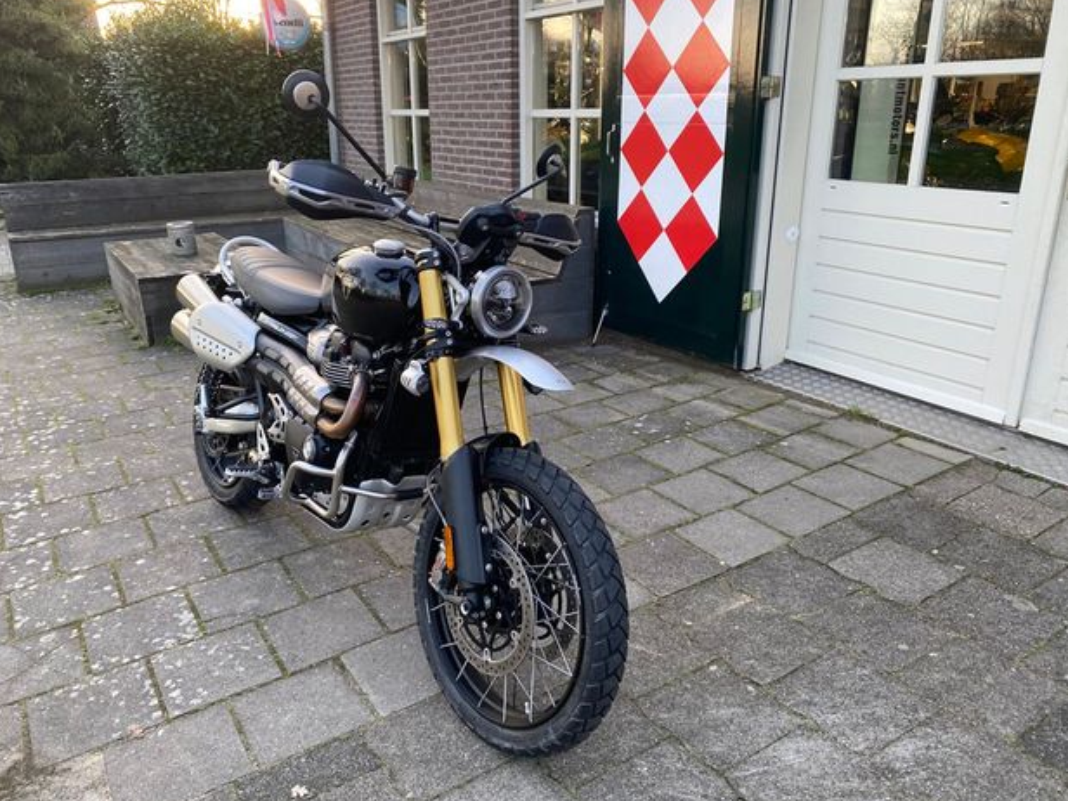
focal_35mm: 27
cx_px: 525
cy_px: 400
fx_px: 833
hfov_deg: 65.3
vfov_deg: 51.4
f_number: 1.8
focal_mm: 4.25
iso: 125
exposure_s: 1/121
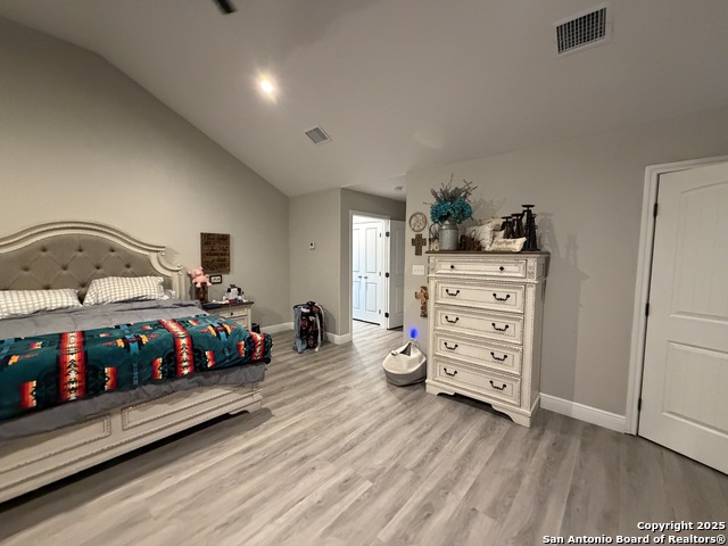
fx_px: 294
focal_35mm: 14
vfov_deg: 85.7
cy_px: 273
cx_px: 364
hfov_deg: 102.1
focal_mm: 2.22
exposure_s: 1/60
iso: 1000
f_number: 2.2
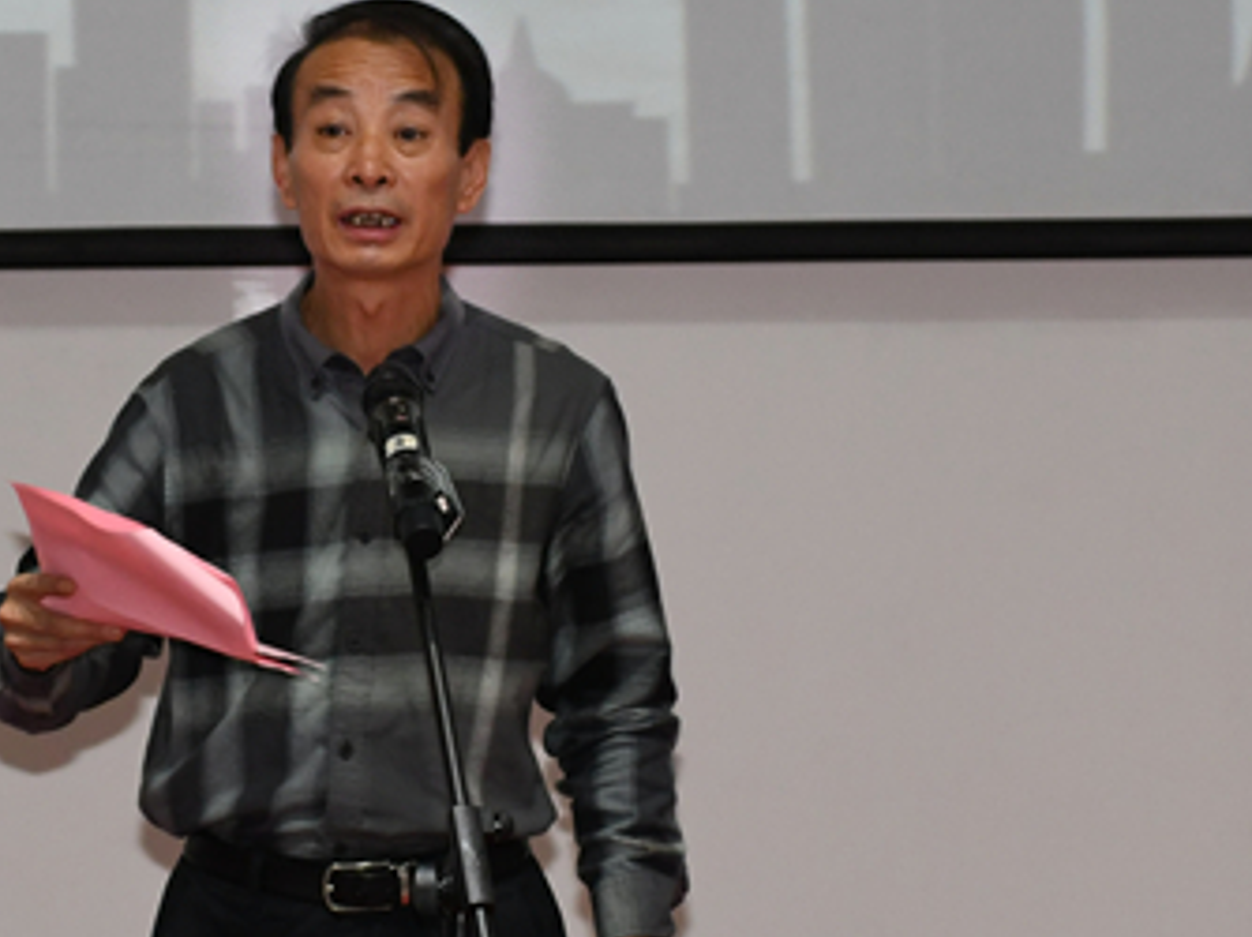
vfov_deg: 11.3
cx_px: 334
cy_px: 470
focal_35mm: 131
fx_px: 4735
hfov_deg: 15.0
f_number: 2.8
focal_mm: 70
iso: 1000
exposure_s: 1/250
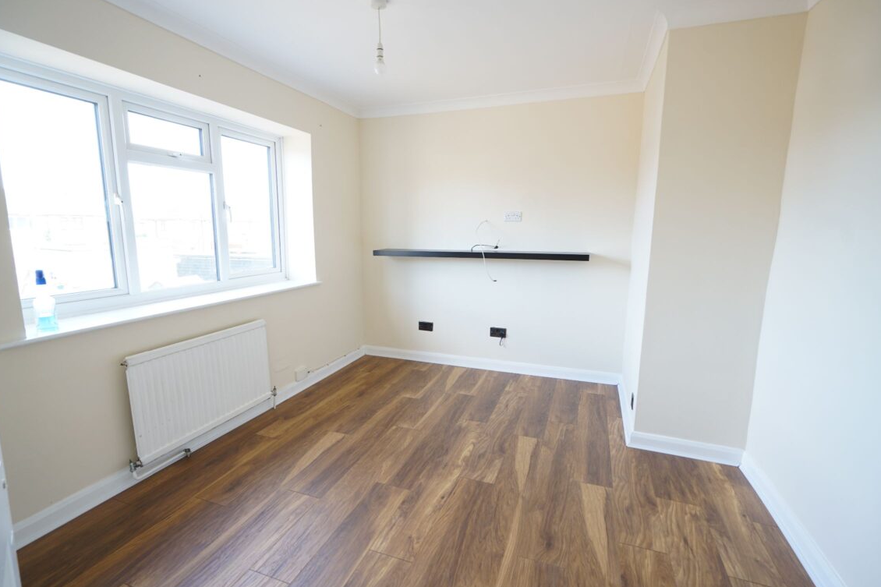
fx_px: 416
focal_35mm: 17
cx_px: 435
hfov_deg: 93.3
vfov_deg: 70.4
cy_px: 293
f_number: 4.5
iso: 400
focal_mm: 16
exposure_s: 1/40
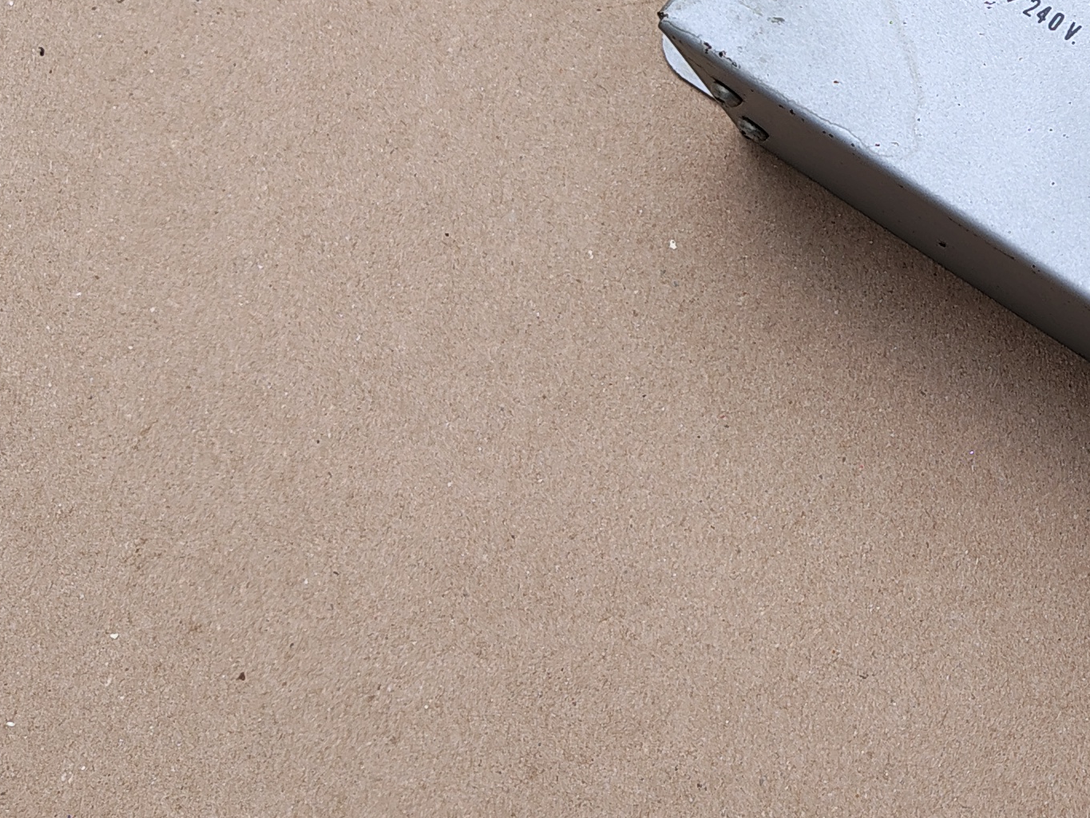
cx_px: 1355
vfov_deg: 20.2
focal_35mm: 72
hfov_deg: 24.2
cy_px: 133
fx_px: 2267
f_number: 1.8
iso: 100
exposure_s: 1/706
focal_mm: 5.56
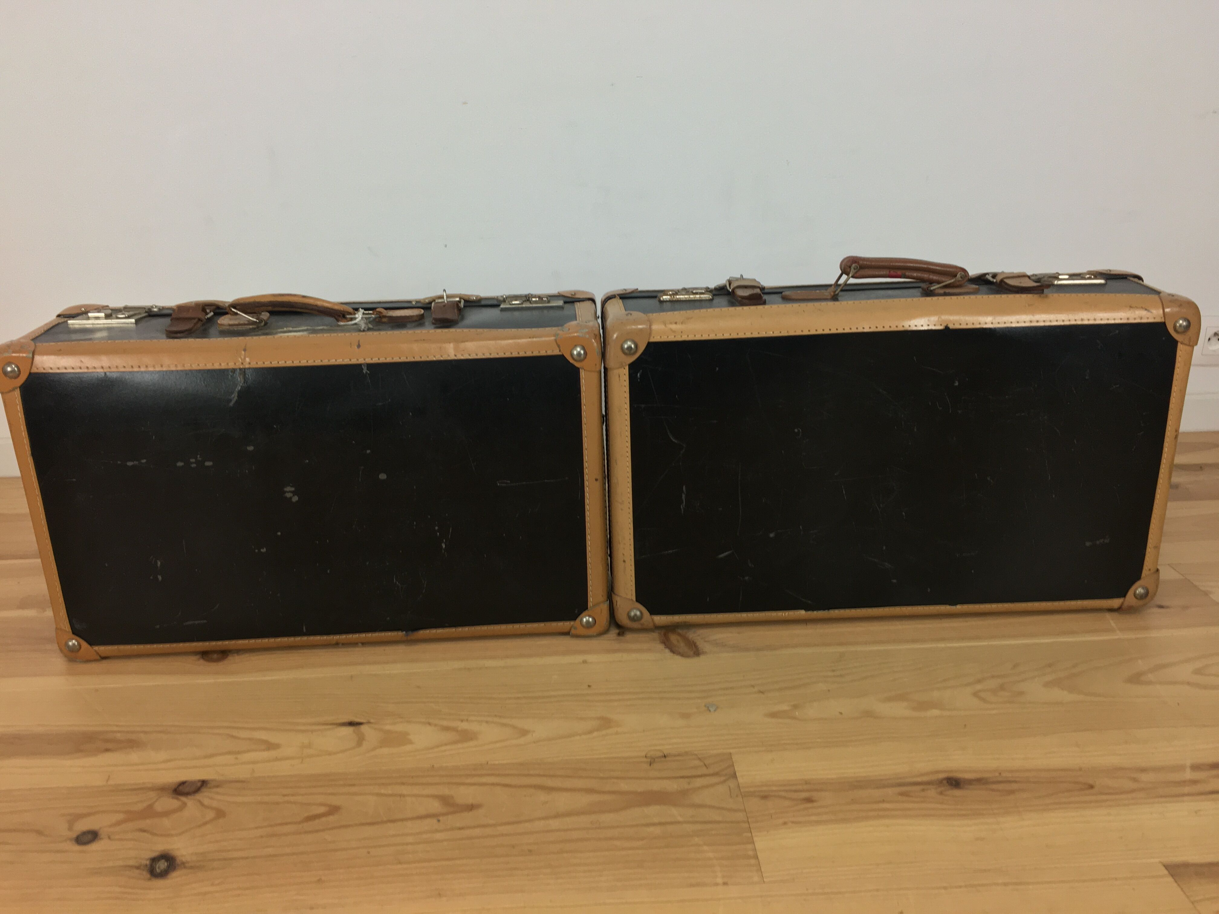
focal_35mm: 29
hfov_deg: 61.7
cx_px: 610
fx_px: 1021
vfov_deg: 48.2
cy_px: 457
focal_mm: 4.15
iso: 50
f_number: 2.2
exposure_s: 1/33
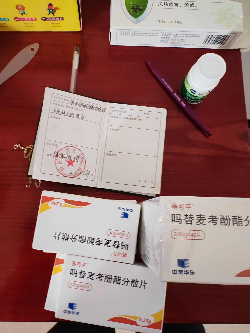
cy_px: 166
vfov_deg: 67.3
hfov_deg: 53.1
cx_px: 125
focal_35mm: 26
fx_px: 250
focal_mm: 2.16
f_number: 2.2
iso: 334
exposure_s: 1/50
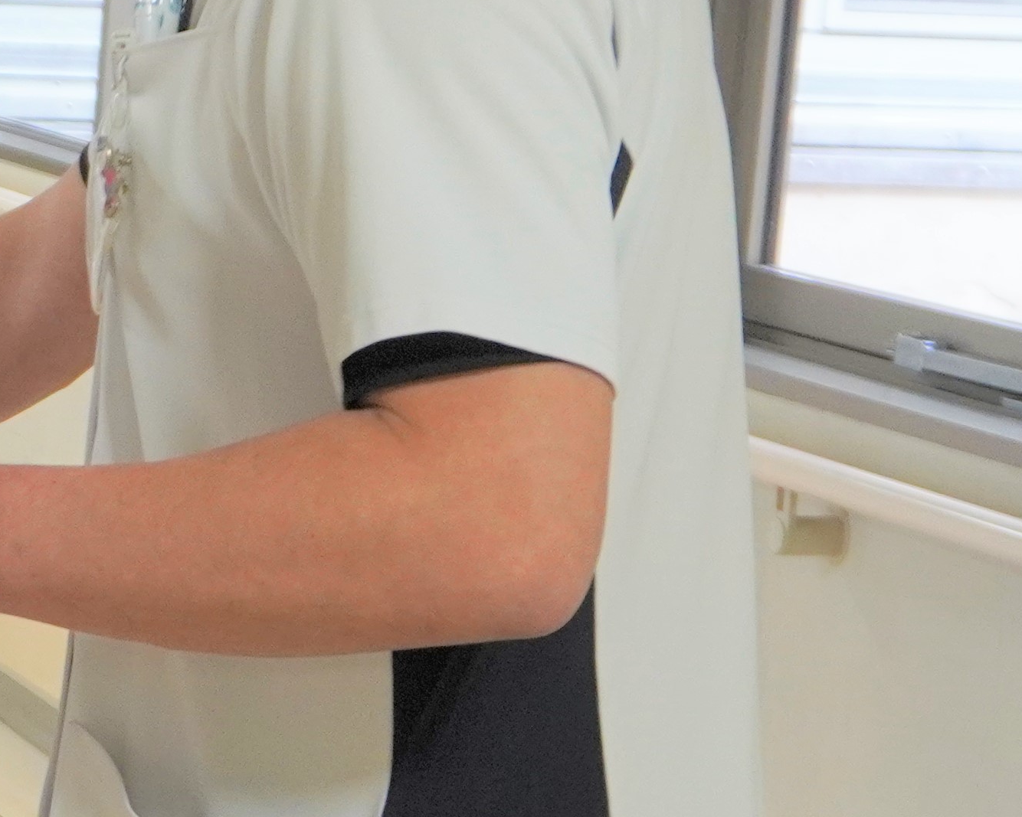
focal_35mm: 152
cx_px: -765
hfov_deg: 11.8
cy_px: 584
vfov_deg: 10.1
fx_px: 4597
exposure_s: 1/160
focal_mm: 24
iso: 1000
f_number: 4.5
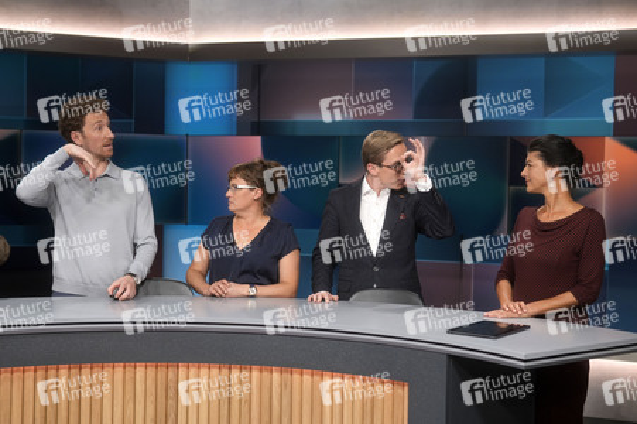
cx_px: 318
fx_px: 796
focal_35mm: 45
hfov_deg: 43.6
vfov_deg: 29.8
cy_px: 212
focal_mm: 30
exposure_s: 1/250
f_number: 2.2
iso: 640
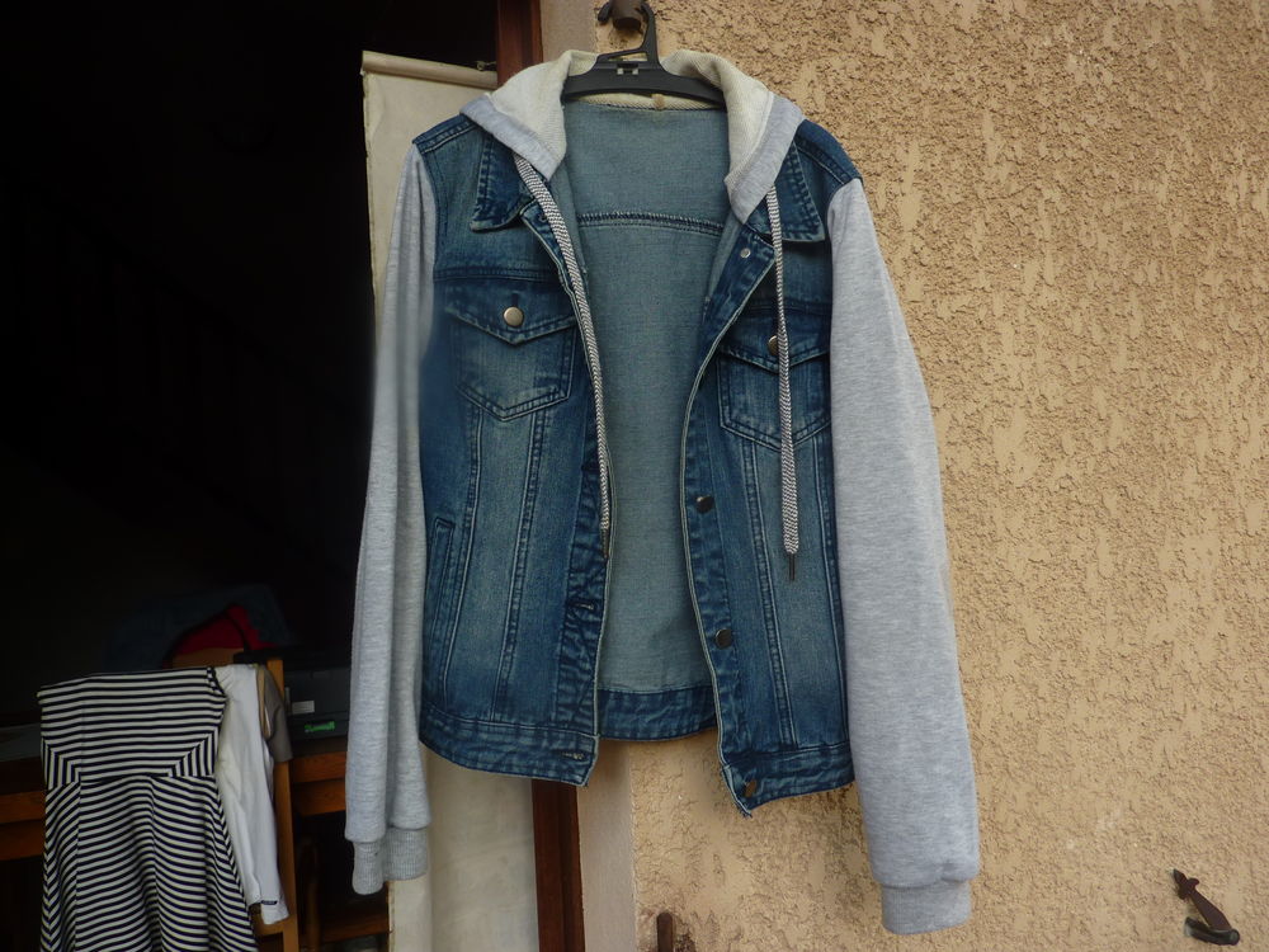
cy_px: 476
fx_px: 916
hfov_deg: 69.4
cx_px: 634
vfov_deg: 54.9
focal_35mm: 25
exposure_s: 1/100
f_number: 3.3
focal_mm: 4.1
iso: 80
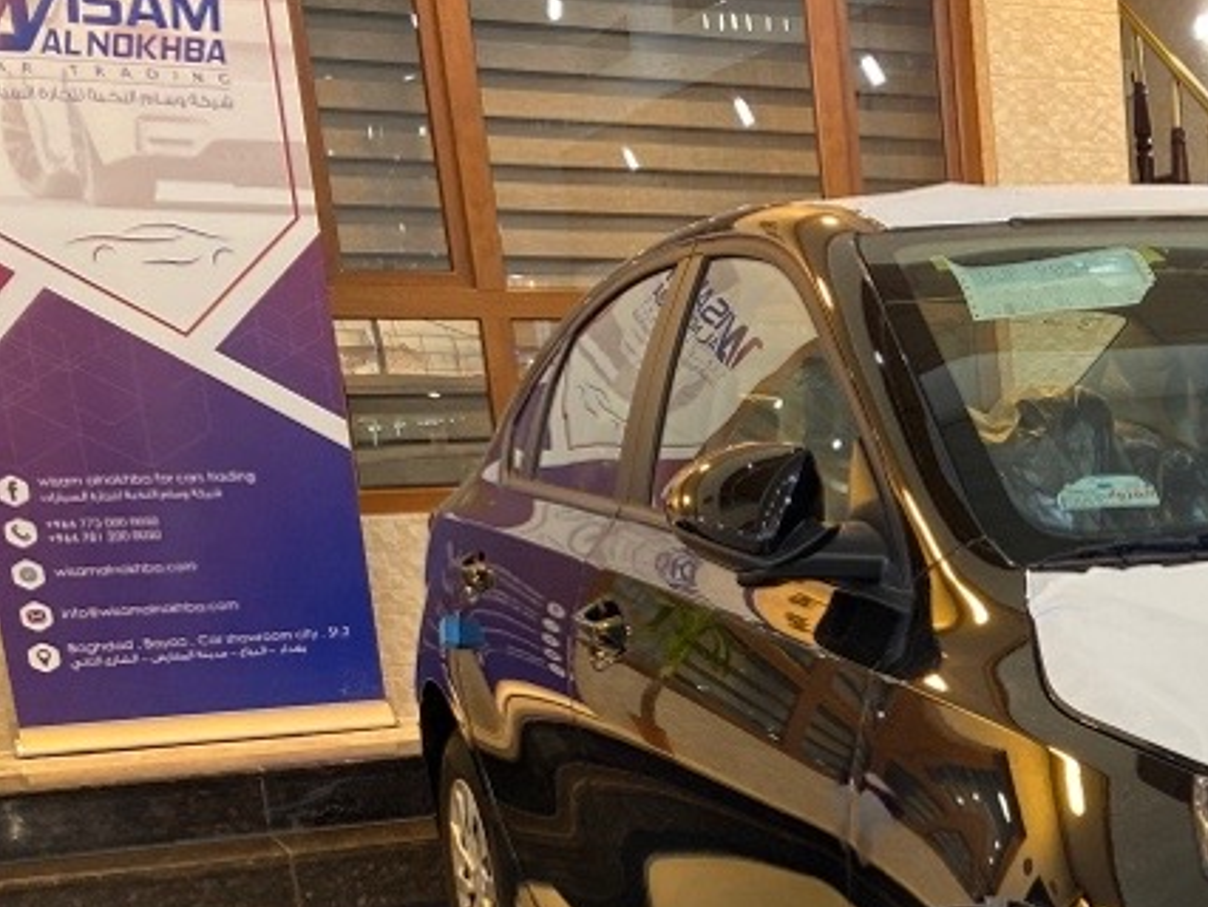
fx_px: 2130
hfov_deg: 28.0
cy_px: 1052
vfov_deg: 22.4
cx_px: 1415
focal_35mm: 61
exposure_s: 1/50
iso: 125
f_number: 1.8
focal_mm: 4.25
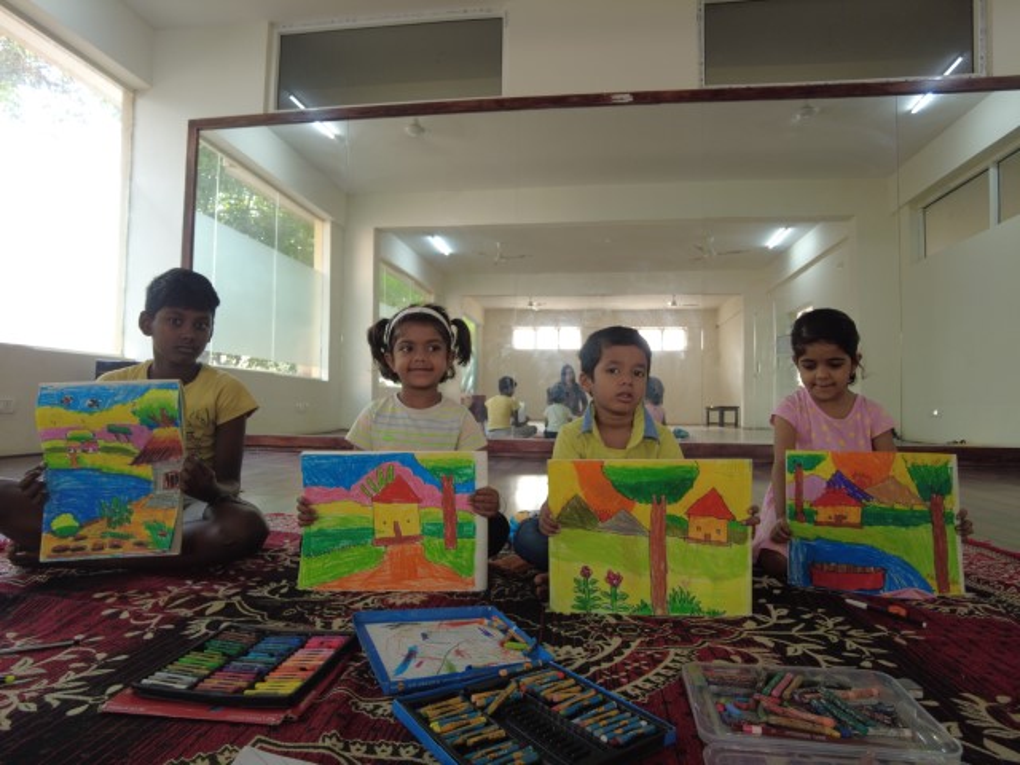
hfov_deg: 81.7
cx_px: 510
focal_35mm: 20
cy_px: 382
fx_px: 589
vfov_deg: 66.0
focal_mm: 4.4
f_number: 1.8
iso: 100
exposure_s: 1/20
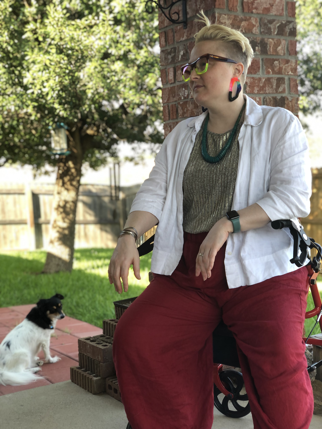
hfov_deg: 28.0
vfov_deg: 36.8
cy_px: 214
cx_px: 161
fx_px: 645
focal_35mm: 52
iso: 16
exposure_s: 1/60
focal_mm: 6
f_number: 2.4
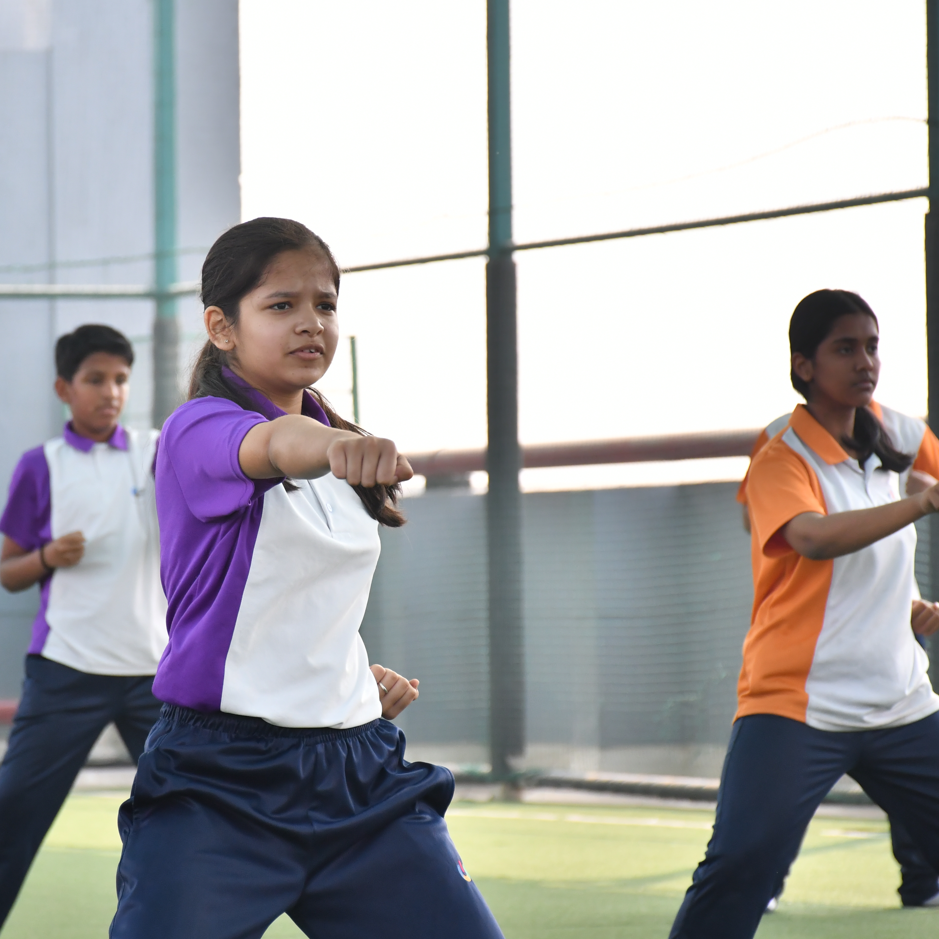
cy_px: 470
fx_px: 5892
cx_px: 293
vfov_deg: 9.1
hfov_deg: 9.1
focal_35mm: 192
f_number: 5.6
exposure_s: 1/1250
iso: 800
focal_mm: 100
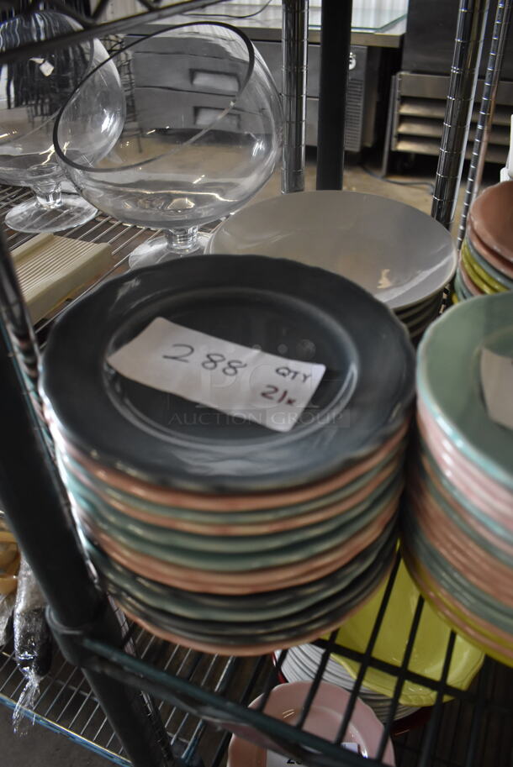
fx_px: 576
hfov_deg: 48.0
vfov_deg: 67.3
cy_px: 384
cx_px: 256
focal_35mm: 27
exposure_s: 1/125
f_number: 3.5
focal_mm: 18
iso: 1600
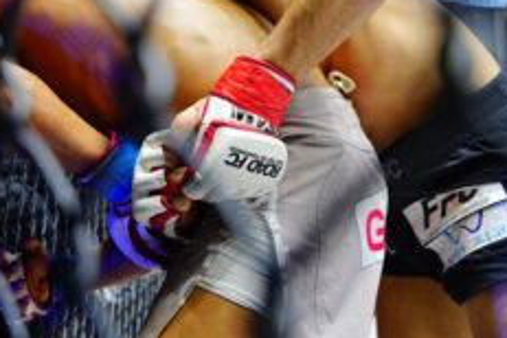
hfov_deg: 33.1
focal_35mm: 60
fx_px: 848
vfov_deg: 22.5
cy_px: 144
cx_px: 184
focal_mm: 34.7
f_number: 4
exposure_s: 1/640
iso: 1600
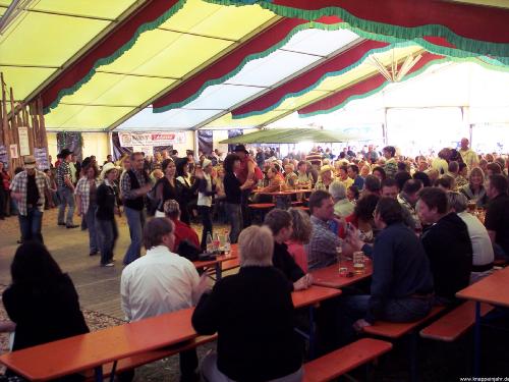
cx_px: 254
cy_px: 191
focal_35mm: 39
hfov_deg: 47.9
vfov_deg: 36.8
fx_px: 573
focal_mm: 8
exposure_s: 1/10
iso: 200
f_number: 3.4
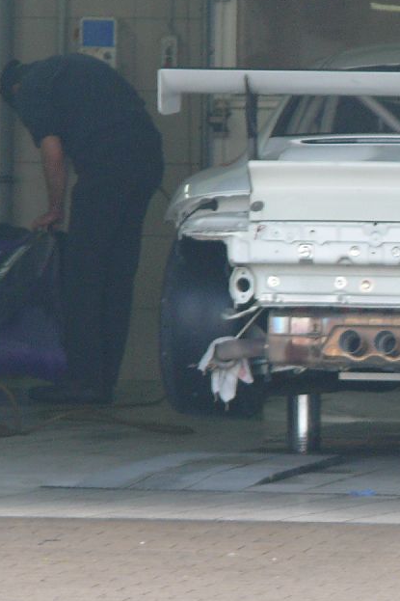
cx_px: 439
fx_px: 9354
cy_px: 240
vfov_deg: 3.7
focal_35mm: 561
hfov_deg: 2.4
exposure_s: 1/80
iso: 100
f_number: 3.6
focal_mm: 48.7
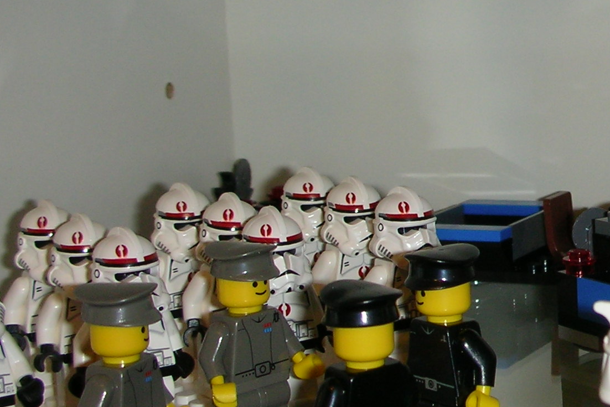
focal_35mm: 93
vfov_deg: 14.7
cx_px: 660
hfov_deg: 20.9
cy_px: 130
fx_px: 1576
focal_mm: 5.8
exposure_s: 1/60.1
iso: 50
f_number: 3
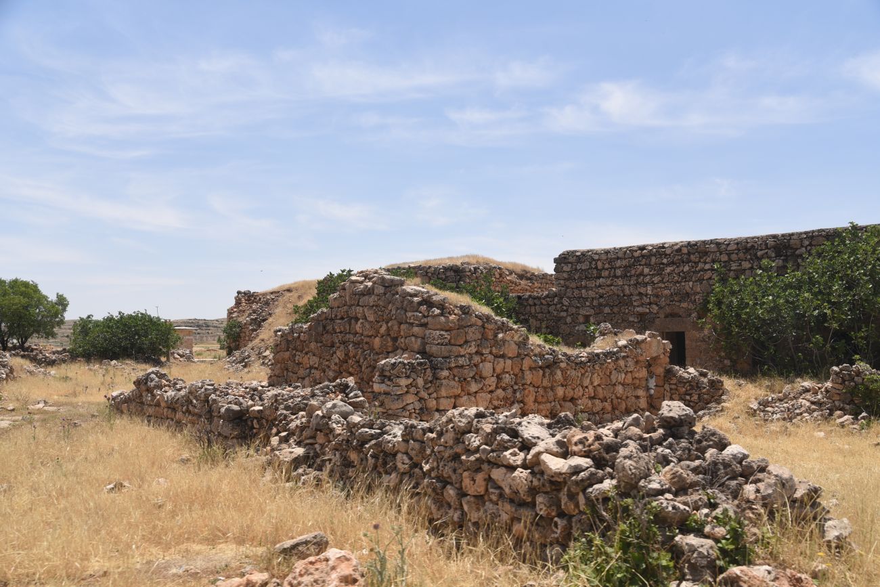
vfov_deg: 41.1
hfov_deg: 58.7
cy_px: 294
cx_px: 440
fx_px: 782
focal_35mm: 32
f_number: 7.1
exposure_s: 1/500
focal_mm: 32
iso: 160
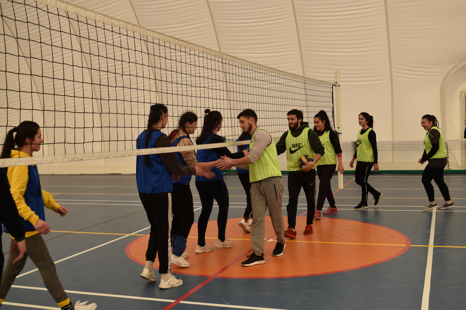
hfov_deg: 46.4
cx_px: 233
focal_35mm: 42
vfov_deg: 31.9
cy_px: 155
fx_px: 544
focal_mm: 28
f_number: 6.3
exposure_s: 1/160
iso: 400
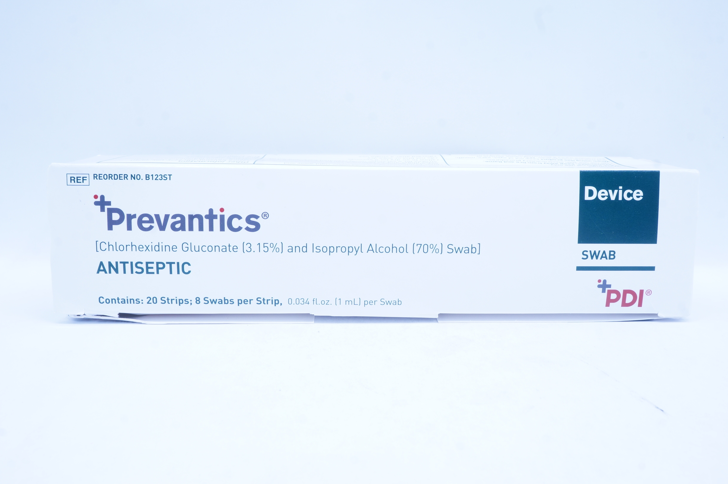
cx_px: 364
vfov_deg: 35.4
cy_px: 242
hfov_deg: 51.3
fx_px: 758
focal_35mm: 38
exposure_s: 1/10
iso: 400
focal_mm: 25
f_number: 13
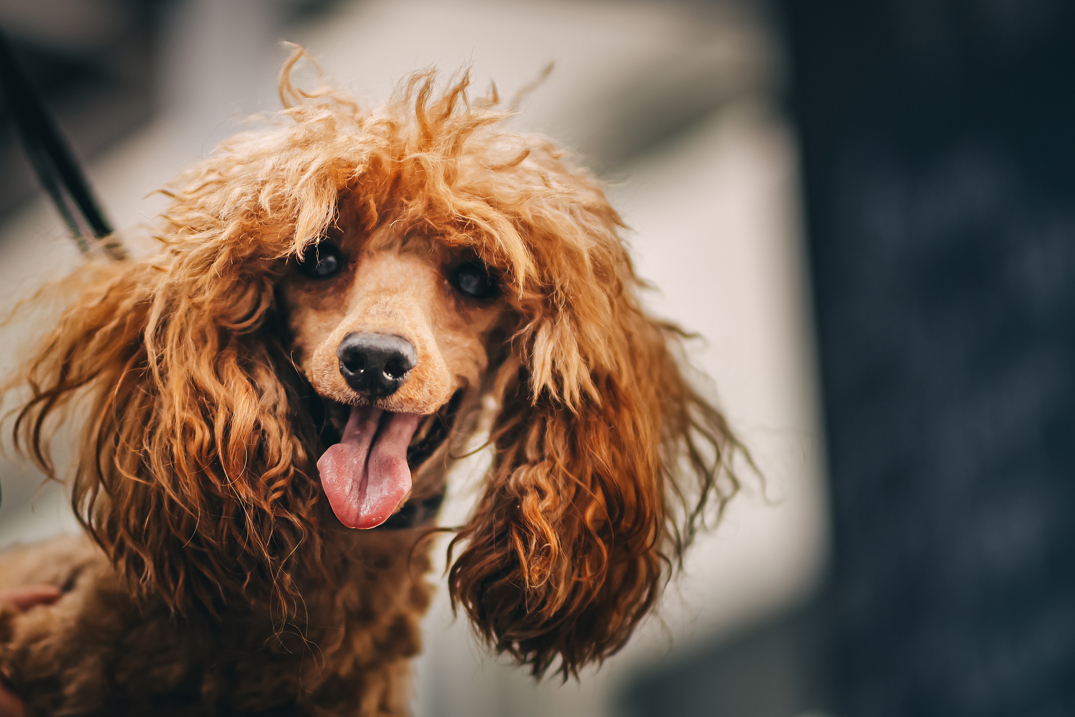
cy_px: 358
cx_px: 538
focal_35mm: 127
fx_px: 3792
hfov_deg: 16.1
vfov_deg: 10.8
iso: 200
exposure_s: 1/160
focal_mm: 85
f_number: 1.8
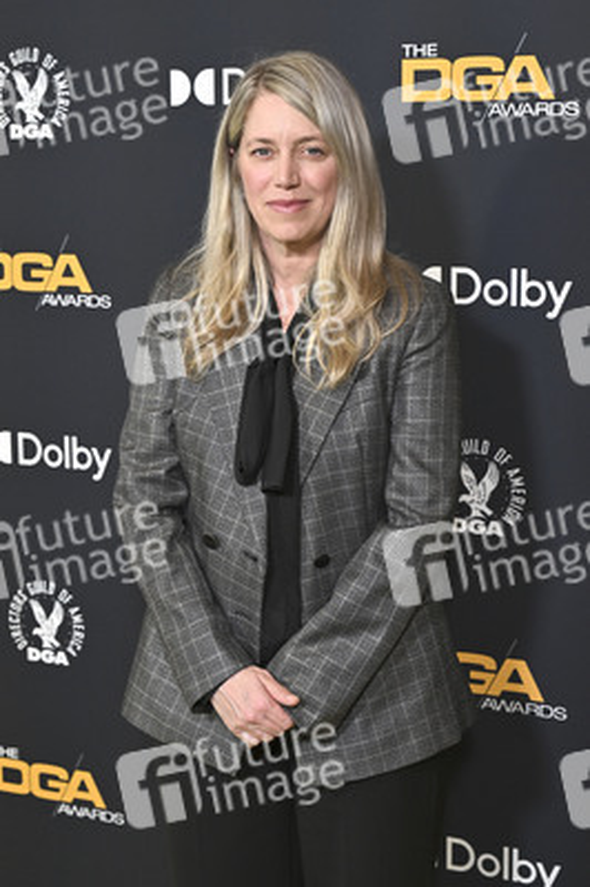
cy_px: 444
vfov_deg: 31.9
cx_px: 295
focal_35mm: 63
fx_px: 1551
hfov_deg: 21.5
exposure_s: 1/320
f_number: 6.3
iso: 2500
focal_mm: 63
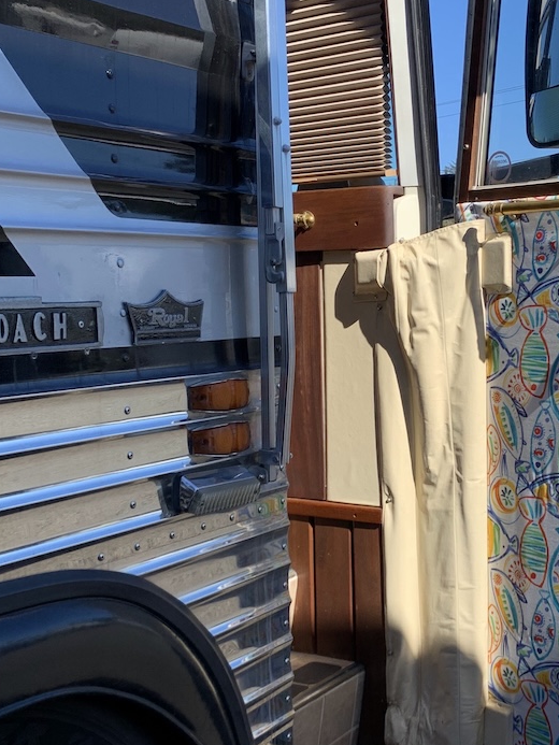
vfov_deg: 38.1
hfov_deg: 28.8
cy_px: 428
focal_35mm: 50
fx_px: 1076
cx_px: 407
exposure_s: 1/1054
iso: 25
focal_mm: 4.25
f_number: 1.8
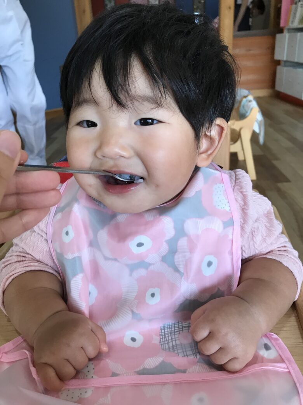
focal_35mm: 28
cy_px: 202
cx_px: 152
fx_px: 327
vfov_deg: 63.4
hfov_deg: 49.7
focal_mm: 3.99
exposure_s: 1/33
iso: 32
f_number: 1.8
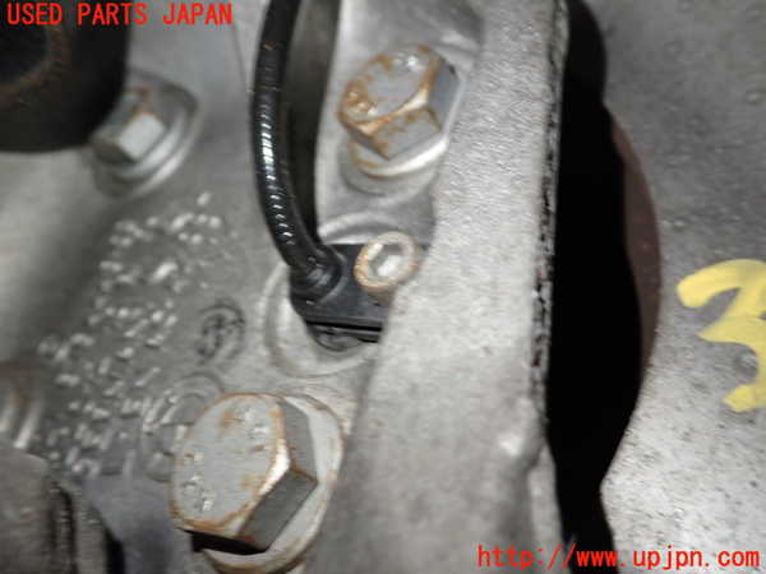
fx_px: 664
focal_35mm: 30
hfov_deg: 60.0
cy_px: 287
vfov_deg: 46.8
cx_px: 383
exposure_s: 1/30
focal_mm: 5.4
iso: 320
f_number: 2.3
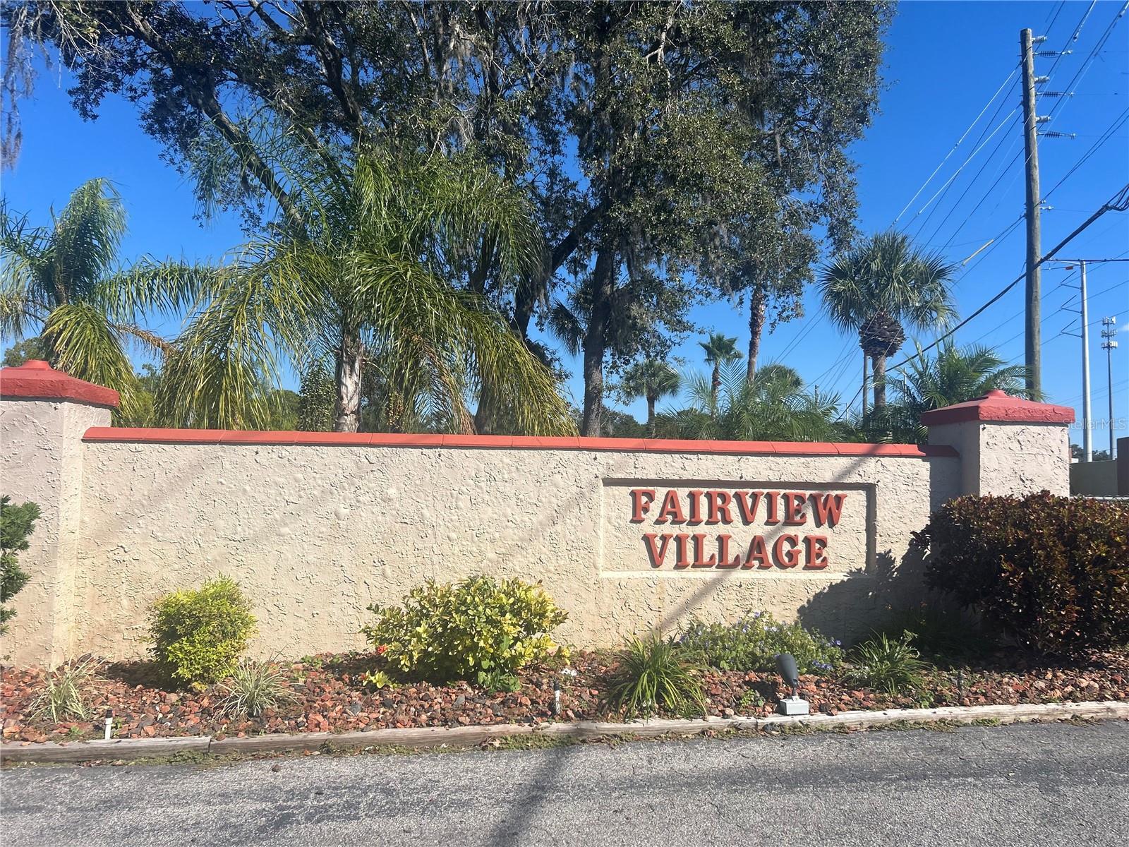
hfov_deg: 67.3
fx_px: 848
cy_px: 424
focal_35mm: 26
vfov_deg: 53.1
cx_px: 564
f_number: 1.5
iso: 50
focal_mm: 5.7
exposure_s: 1/5319
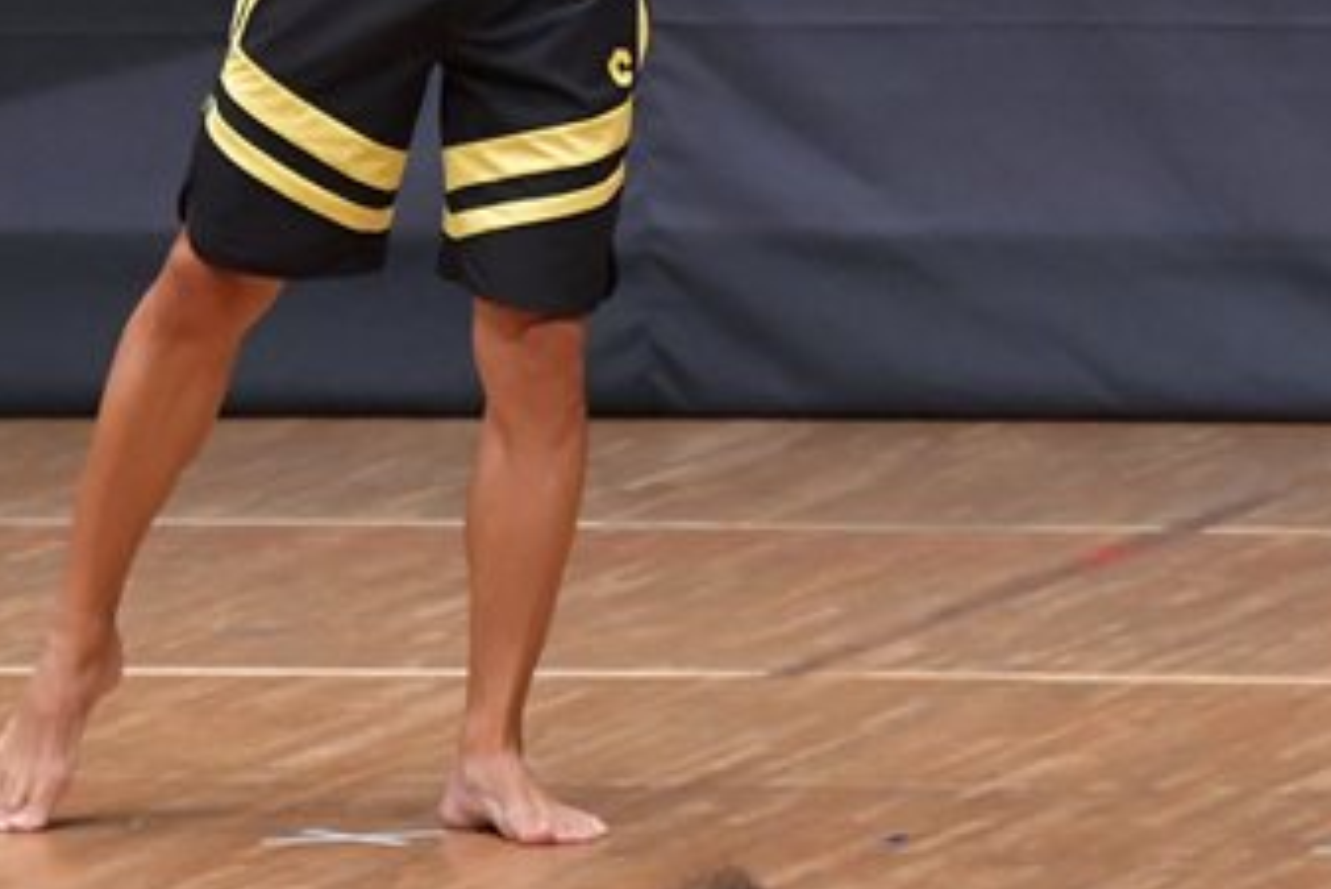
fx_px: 24226
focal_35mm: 655
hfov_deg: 3.1
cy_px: -75
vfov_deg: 2.1
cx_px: 480
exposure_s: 1/400
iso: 6400
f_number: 5.6
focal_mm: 190
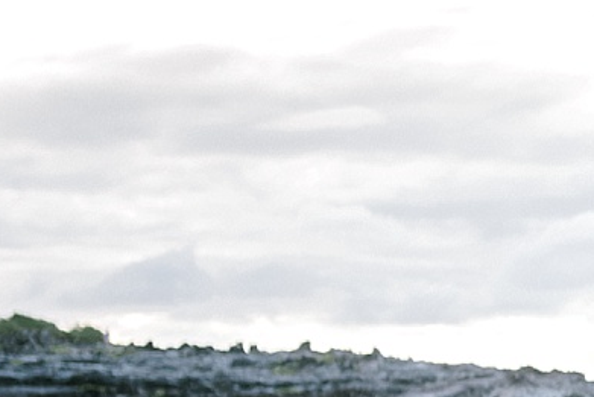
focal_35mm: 161
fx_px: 2657
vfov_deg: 8.4
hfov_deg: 11.6
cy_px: 490
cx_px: 1153
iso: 200
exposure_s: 1/200
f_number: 2.8
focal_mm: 35
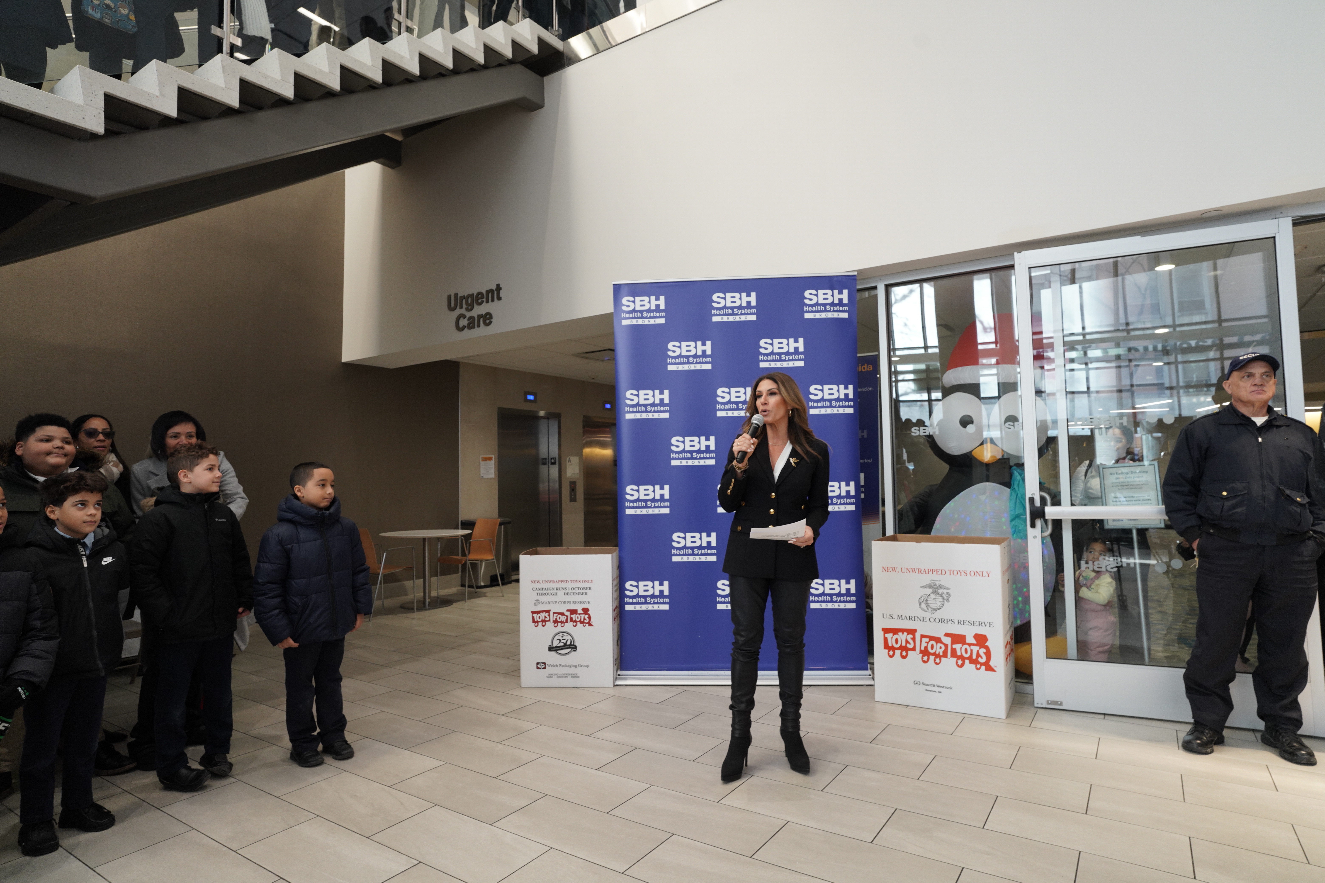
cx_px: 662
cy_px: 442
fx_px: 736
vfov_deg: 61.9
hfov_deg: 84.0
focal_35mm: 20
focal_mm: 20
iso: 640
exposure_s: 1/30
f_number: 6.3
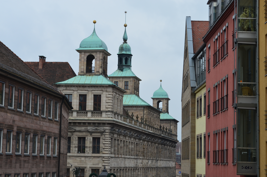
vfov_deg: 16.5
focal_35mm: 82
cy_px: 88
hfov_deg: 24.7
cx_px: 134
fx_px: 611
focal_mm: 55
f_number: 10
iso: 400
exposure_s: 1/50
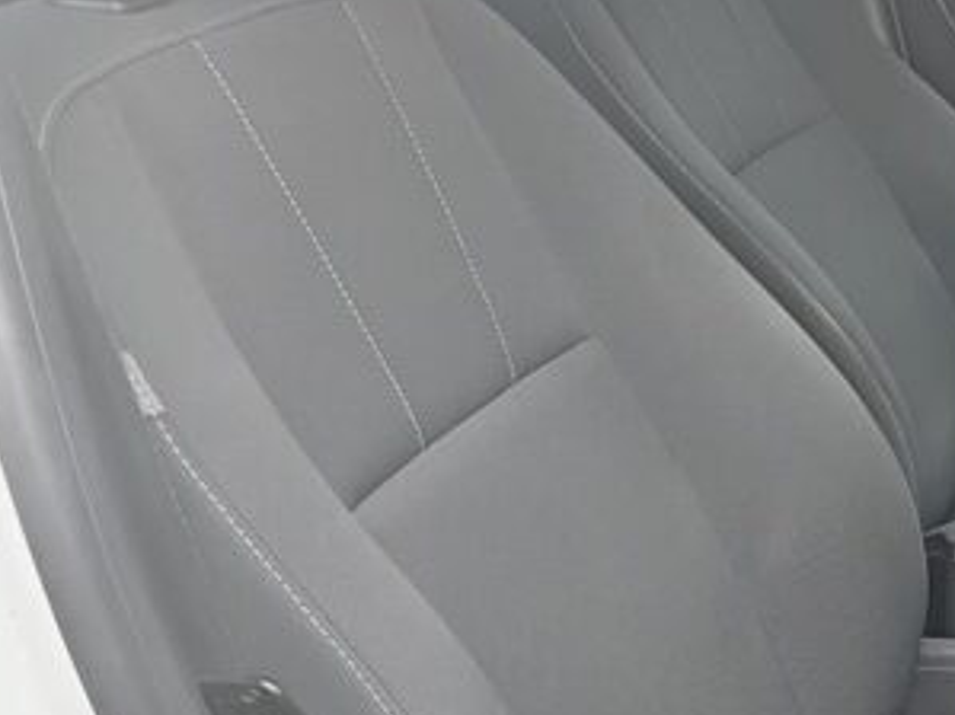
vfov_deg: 21.9
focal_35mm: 67
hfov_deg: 25.0
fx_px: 1848
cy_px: 367
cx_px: 1252
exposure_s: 1/104
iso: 100
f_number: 1.8
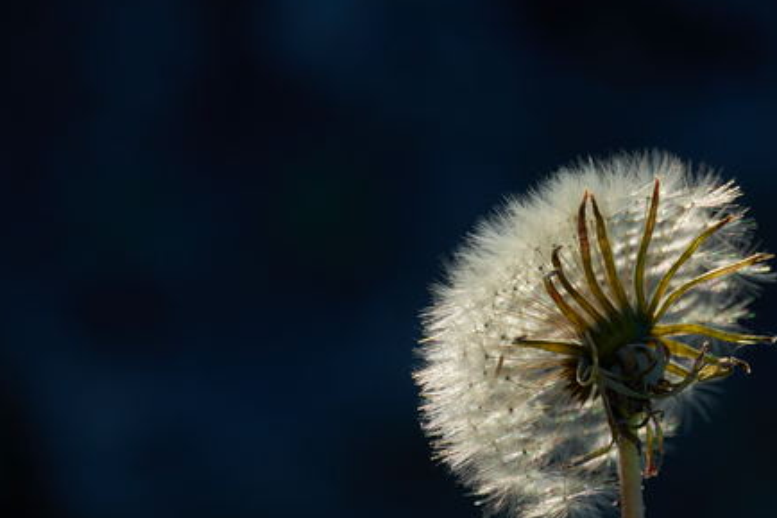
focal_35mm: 738
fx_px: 15922
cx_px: 412
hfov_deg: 2.8
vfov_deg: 1.9
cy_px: 304
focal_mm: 500
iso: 200
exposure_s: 1/1000
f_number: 6.7
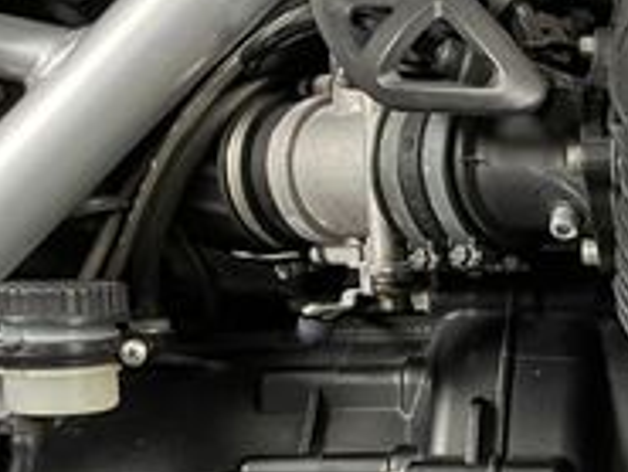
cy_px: 411
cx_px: 757
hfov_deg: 20.3
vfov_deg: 16.3
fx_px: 1634
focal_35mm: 90
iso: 640
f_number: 1.6
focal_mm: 4.2
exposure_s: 1/33
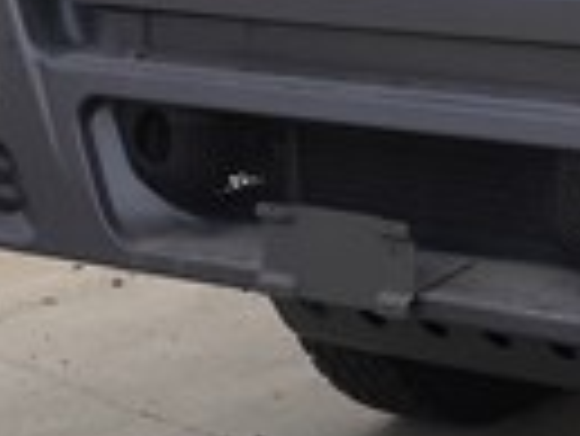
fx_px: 2398
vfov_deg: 9.8
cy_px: -378
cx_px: 850
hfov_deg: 13.1
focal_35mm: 143
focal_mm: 6.14
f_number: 1.65
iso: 50
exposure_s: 1/577
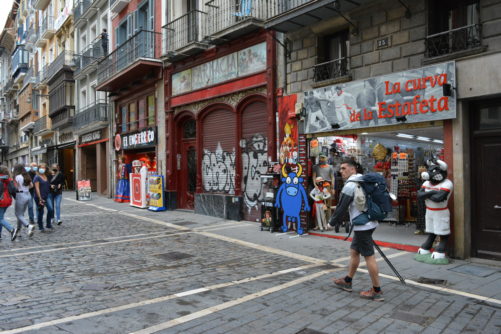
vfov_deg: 41.7
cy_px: 167
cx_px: 250
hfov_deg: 59.5
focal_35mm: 32
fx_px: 438
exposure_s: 1/500
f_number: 5.6
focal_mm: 21
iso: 2500
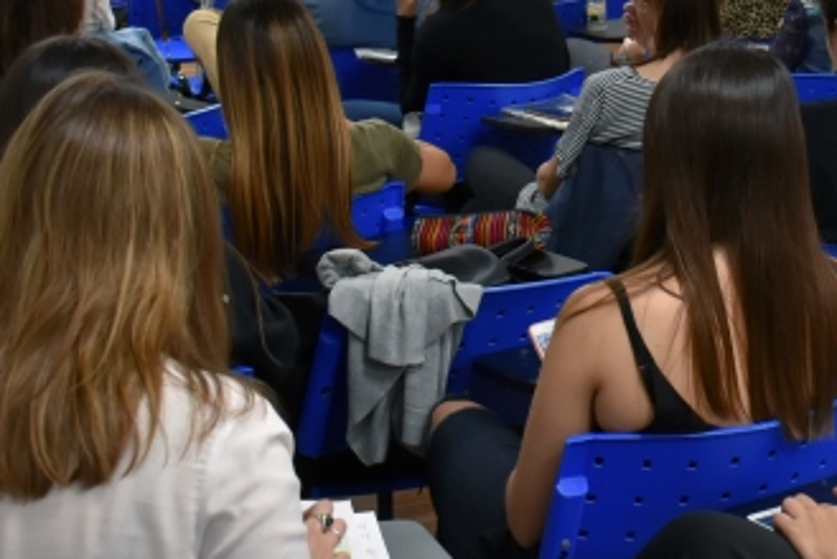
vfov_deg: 16.0
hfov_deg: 23.7
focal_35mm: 84
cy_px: -11
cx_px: 712
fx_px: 1955
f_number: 5
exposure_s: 1/100
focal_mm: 18
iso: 800
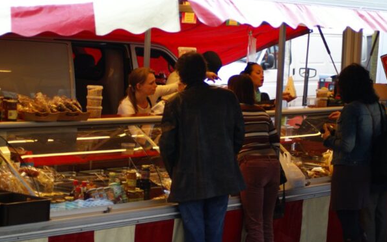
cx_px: 194
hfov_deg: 19.3
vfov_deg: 12.1
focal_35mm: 108
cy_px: 120
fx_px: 1139
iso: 160
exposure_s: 1/125
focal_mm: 70
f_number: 4
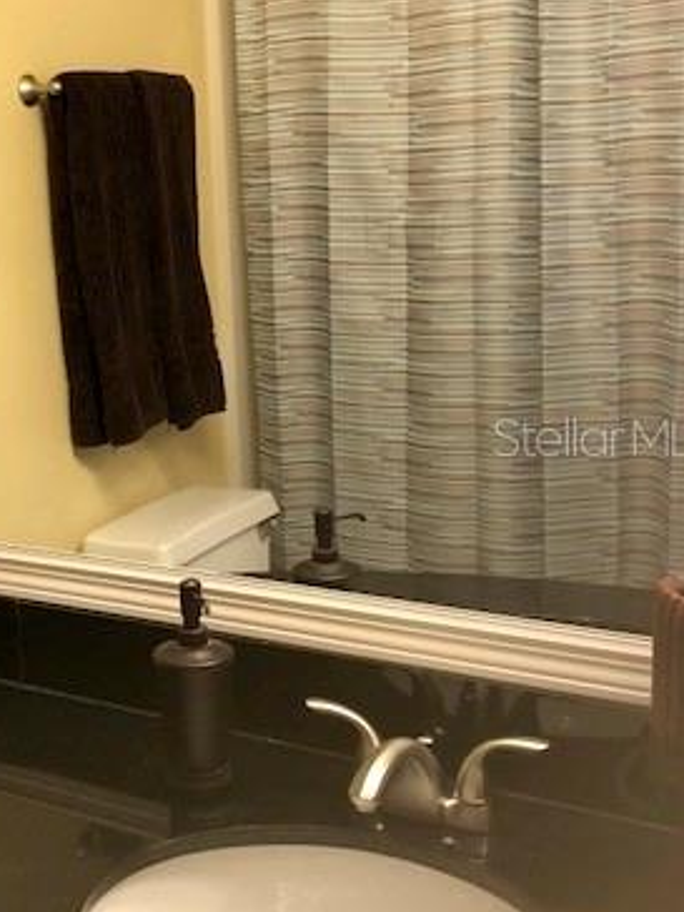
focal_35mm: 51
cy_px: 436
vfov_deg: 37.5
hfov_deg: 27.9
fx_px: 1344
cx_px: 128
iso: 40
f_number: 1.8
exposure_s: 1/17
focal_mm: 3.99
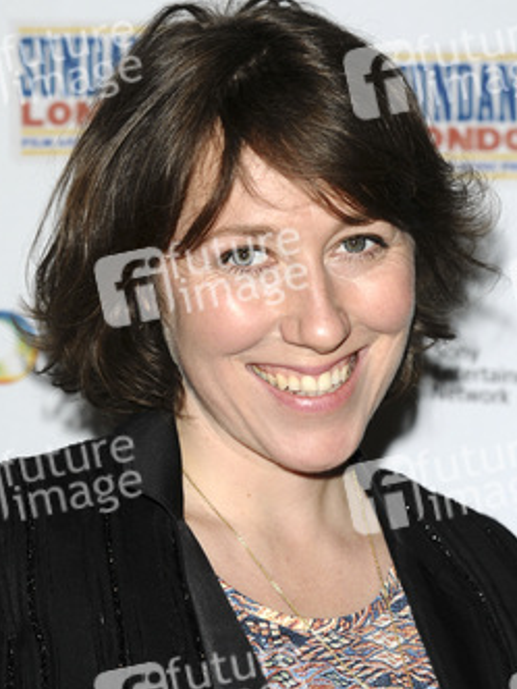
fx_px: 2768
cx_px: 263
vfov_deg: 14.2
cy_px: 382
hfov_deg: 10.7
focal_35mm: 139
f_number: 4.5
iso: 320
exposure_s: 1/200
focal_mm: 80
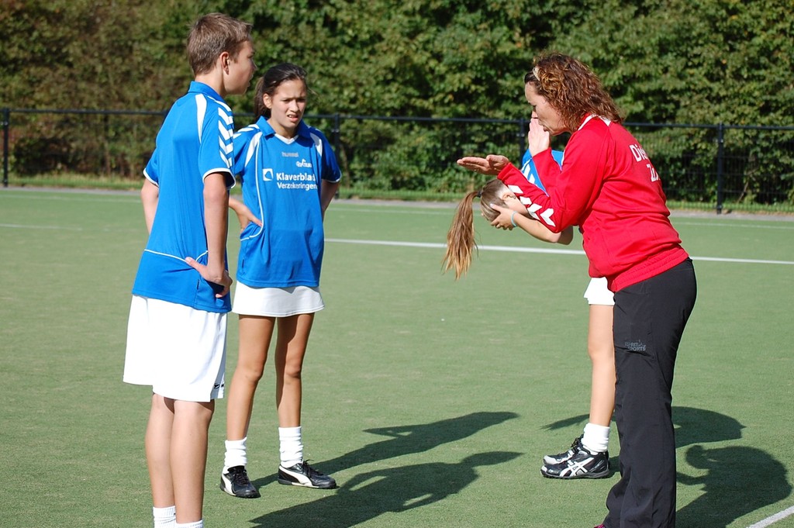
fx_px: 1818
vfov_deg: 16.5
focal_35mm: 82
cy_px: 264
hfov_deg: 24.6
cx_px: 397
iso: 200
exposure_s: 1/1000
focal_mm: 55
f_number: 4
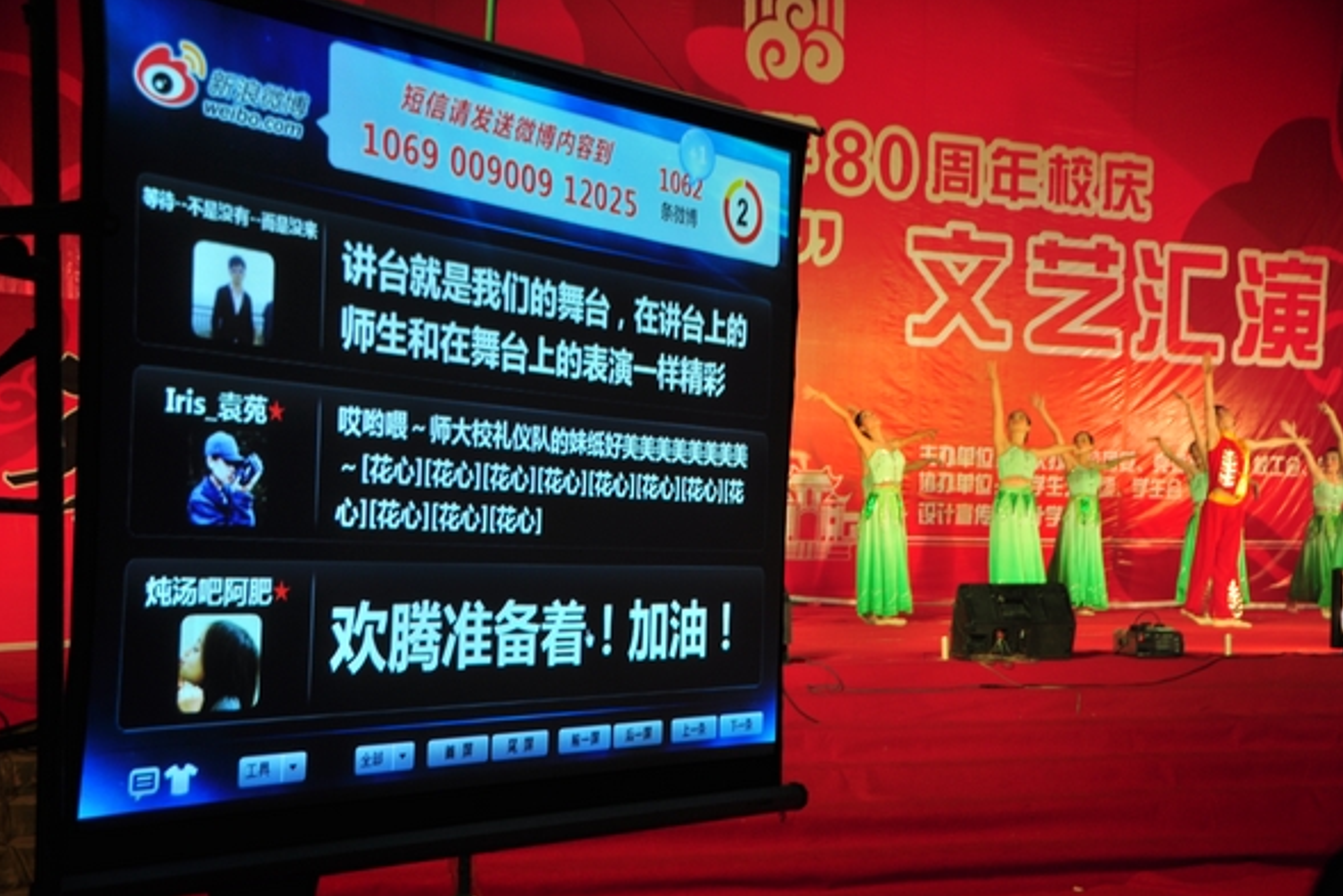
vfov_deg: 23.4
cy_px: 450
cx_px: 679
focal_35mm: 58
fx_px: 2164
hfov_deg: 34.5
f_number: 4.2
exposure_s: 1/30
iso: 200
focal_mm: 38
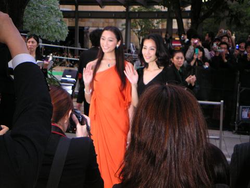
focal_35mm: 111
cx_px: 125
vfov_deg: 13.3
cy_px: 94
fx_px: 802
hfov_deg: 17.7
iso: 200
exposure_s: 1/111
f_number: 3.7
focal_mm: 14.4
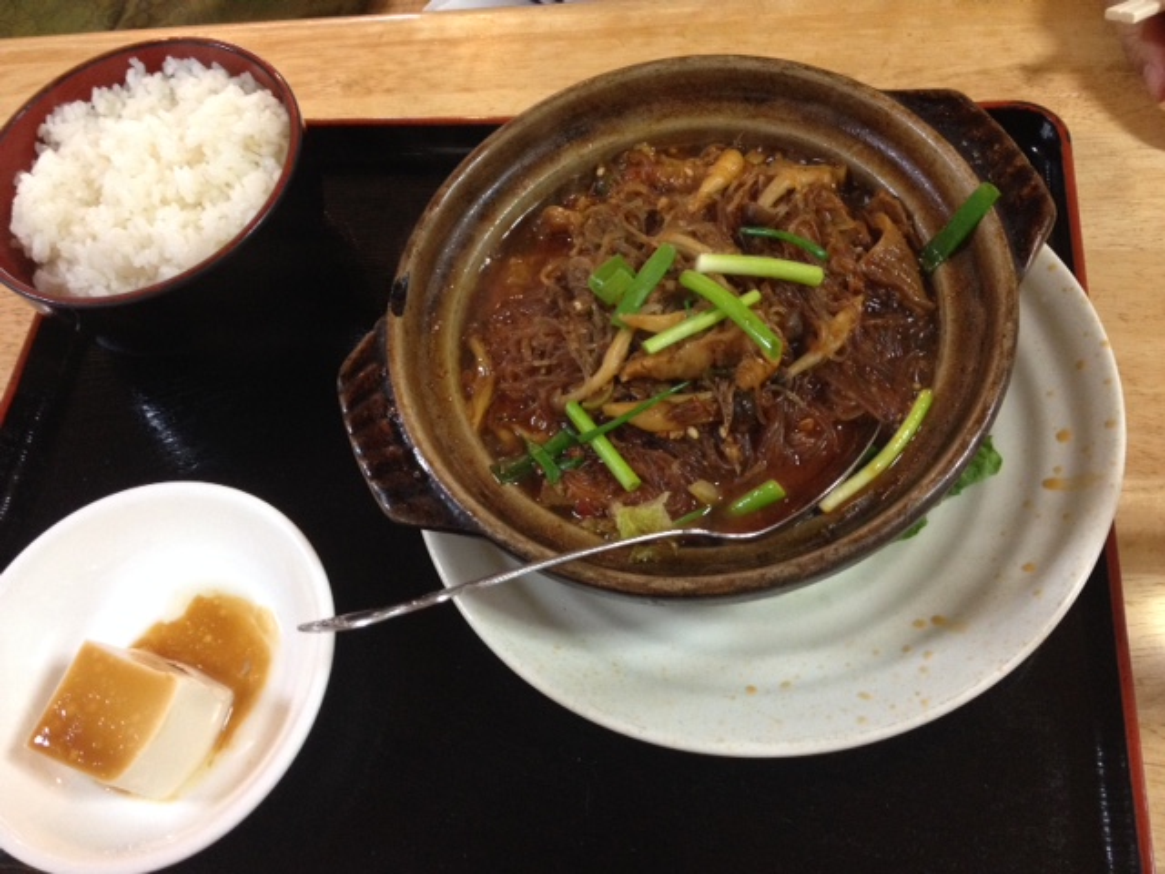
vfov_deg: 40.7
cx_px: 582
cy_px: 437
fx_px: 1178
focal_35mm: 35
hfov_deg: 52.6
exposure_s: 1/20
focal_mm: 4.28
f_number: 2.4
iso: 250
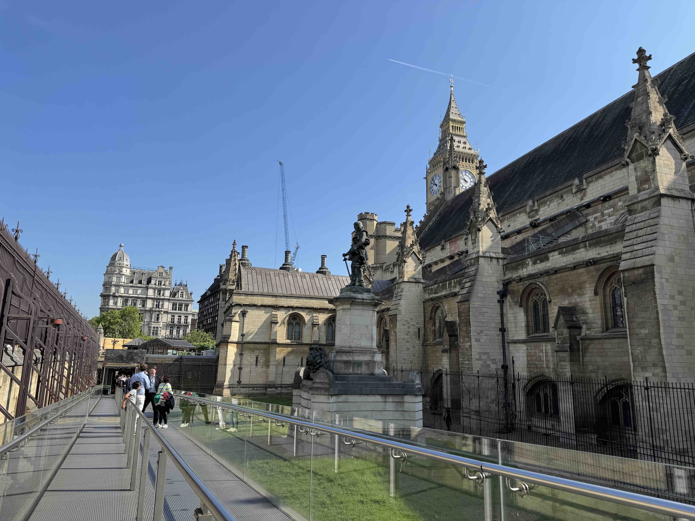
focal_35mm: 24
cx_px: 348
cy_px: 260
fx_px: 482
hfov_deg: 71.6
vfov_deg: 56.8
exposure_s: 1/3597
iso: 80
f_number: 1.78
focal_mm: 6.76
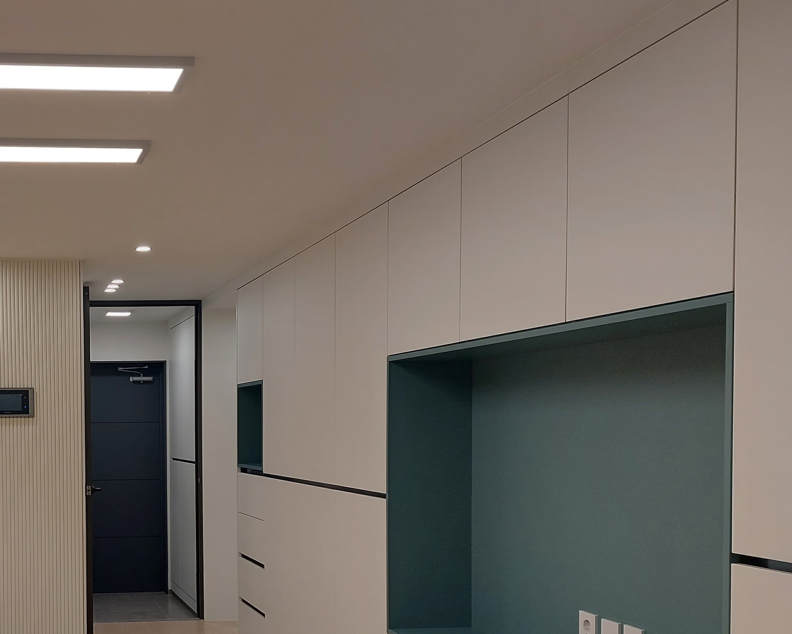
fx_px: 984
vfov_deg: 34.9
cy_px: 475
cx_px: 85
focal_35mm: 42
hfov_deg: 40.6
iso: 40
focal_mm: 5.23
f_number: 1.8
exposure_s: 1/59
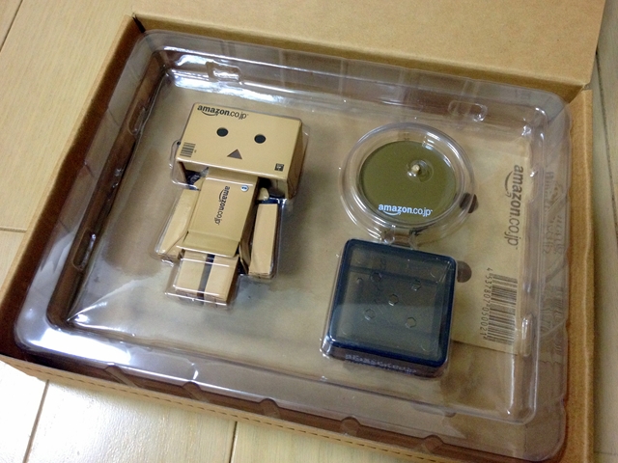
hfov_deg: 52.6
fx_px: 625
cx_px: 309
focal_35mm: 35
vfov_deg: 40.7
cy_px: 232
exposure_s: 1/20
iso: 200
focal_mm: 4.28
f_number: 2.4
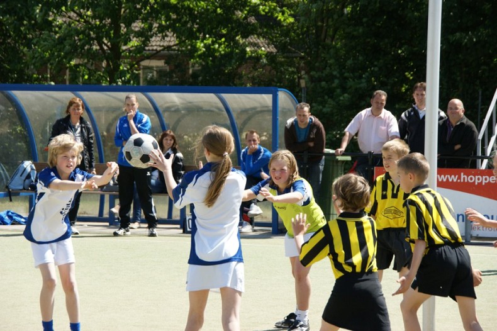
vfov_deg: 9.1
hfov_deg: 13.7
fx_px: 2070
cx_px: 248
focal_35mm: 150
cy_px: 166
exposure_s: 1/400
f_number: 8
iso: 200
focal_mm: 100
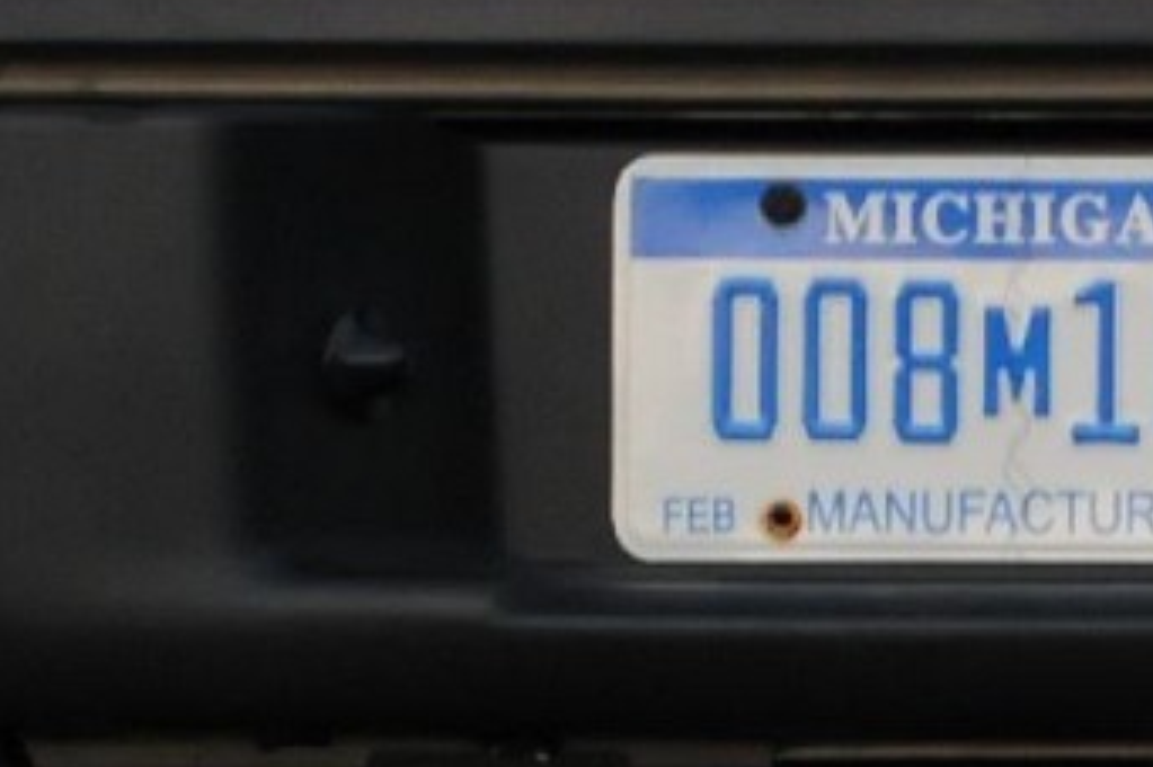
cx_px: 1139
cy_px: -370
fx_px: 30282
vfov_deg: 1.5
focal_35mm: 946
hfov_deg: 2.2
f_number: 4.2
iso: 800
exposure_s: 1/50
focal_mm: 86
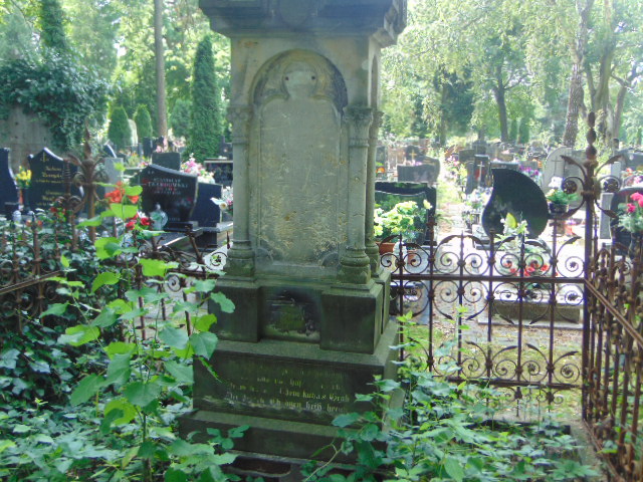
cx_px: 322
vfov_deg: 40.7
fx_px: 650
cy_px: 241
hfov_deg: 52.6
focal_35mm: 35
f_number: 3.2
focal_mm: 6.3
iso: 100
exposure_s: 1/80
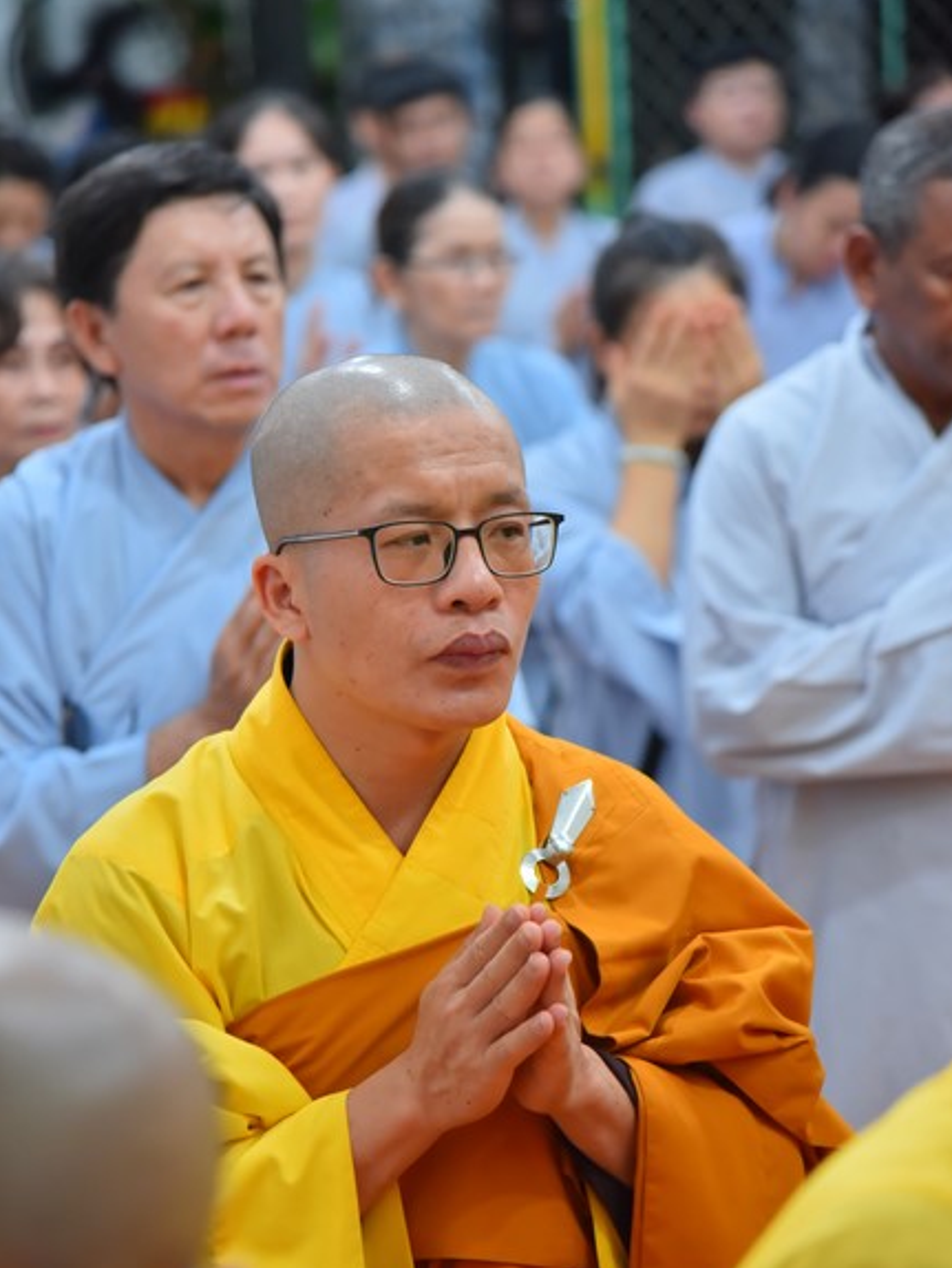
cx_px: 475
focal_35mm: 122
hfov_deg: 12.2
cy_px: 674
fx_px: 4470
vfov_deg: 16.1
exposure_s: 1/160
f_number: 4.5
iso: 1600
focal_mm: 112
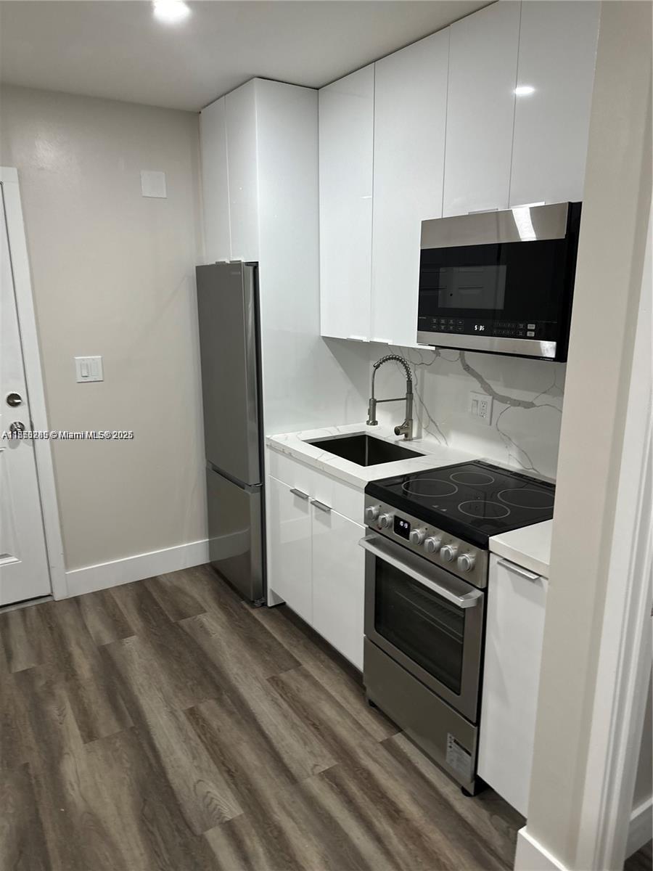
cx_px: 326
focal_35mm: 24
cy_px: 436
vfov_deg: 71.6
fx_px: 604
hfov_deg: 56.8
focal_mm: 6.86
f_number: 1.78
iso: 200
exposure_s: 1/60
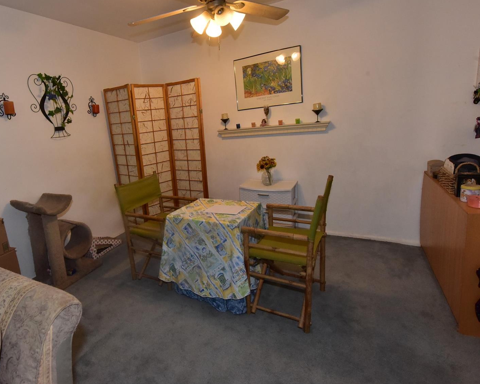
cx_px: 185
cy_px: 180
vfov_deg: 70.8
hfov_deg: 82.0
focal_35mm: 19
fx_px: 270
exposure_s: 1/60
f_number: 10
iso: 3200
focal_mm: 14
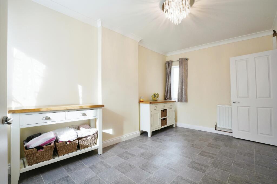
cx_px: 138
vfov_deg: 73.8
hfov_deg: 96.7
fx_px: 123
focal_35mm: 16
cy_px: 92
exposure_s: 1/50
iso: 800
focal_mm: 16
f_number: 9
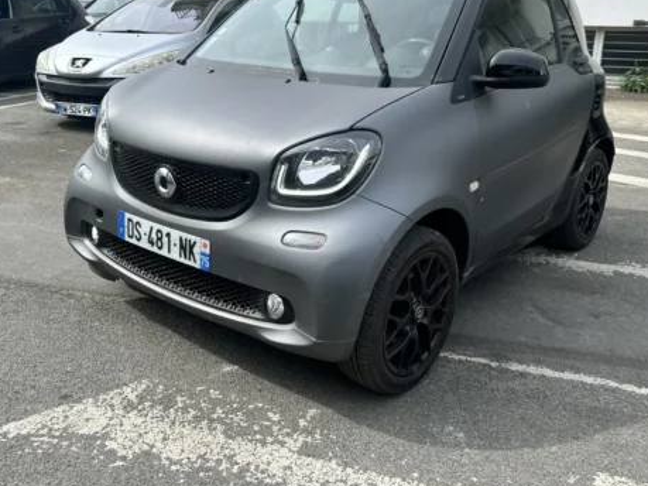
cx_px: 323
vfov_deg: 41.5
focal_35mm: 34
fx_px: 636
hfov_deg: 54.0
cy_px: 189
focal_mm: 5.7
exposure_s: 1/2165
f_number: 1.5
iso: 50
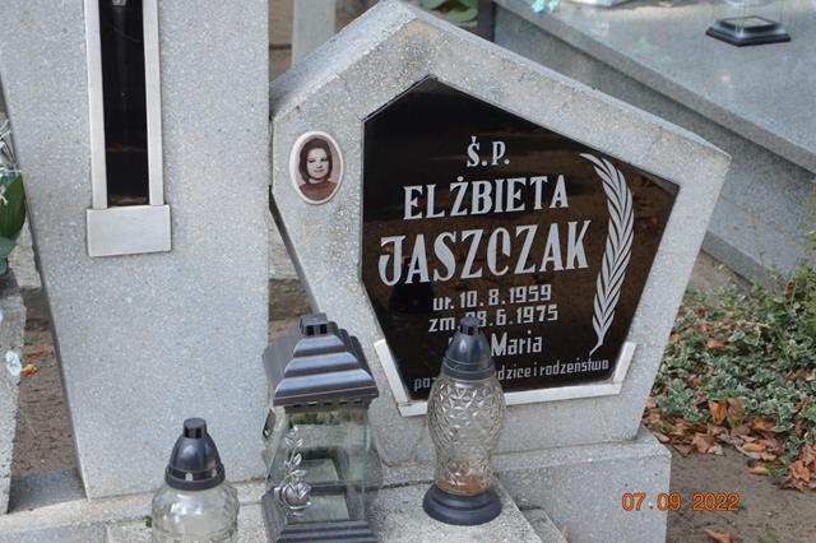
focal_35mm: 78
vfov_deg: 17.5
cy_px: 272
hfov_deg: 26.0
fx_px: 1767
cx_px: 408
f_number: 5.6
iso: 125
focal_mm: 52
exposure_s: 1/125
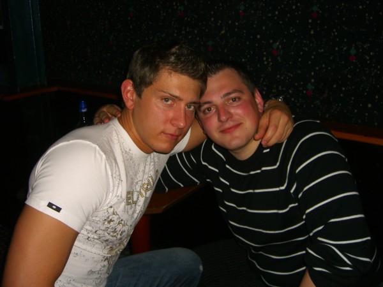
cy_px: 144
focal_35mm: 38
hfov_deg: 49.0
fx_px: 420
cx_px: 192
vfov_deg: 37.7
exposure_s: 1/60
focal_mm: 7.9
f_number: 2.8
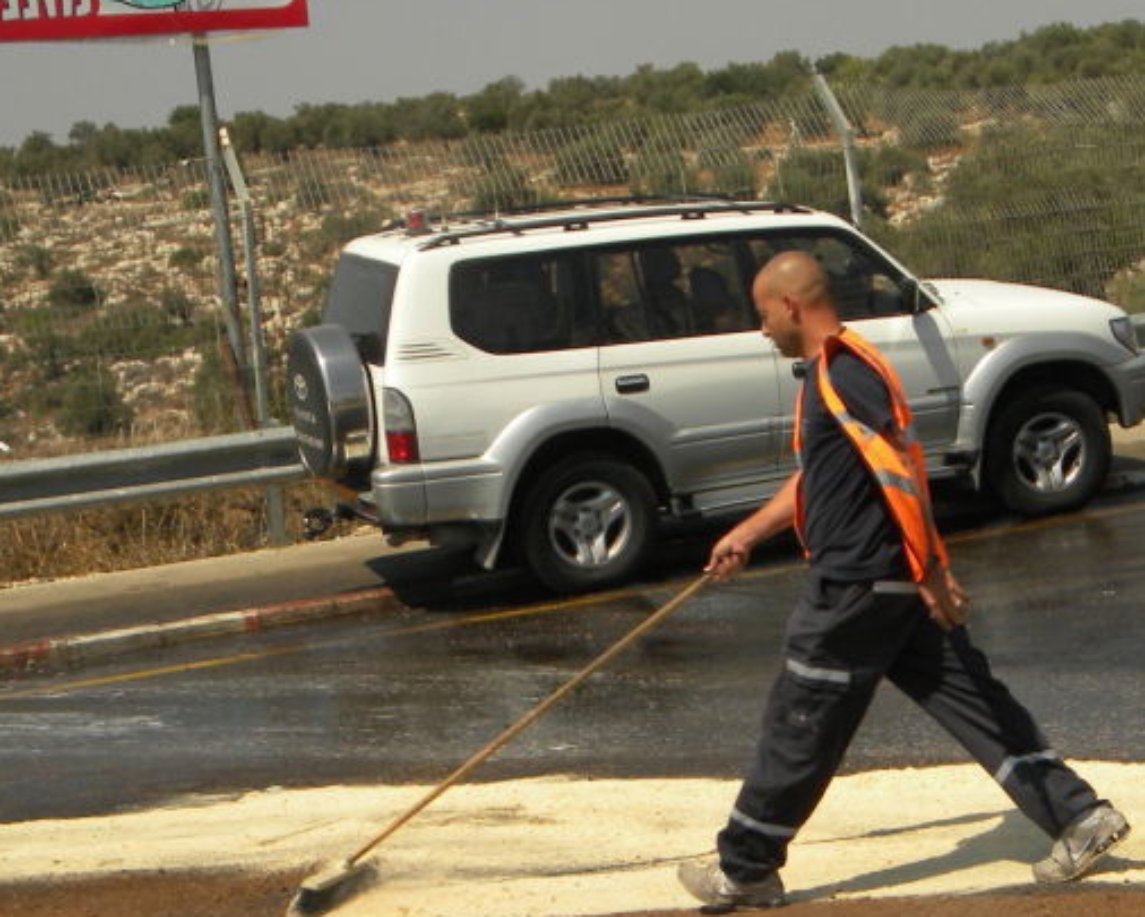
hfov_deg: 23.2
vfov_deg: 18.8
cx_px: 919
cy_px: 727
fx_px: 2745
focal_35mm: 81
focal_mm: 7.3
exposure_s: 1/400
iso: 80
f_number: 7.6
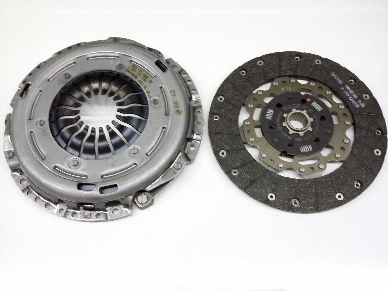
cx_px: 194
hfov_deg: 56.8
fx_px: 359
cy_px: 146
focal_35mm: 32
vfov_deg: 44.2
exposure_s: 1/15
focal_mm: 3.4
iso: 200
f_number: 2.4
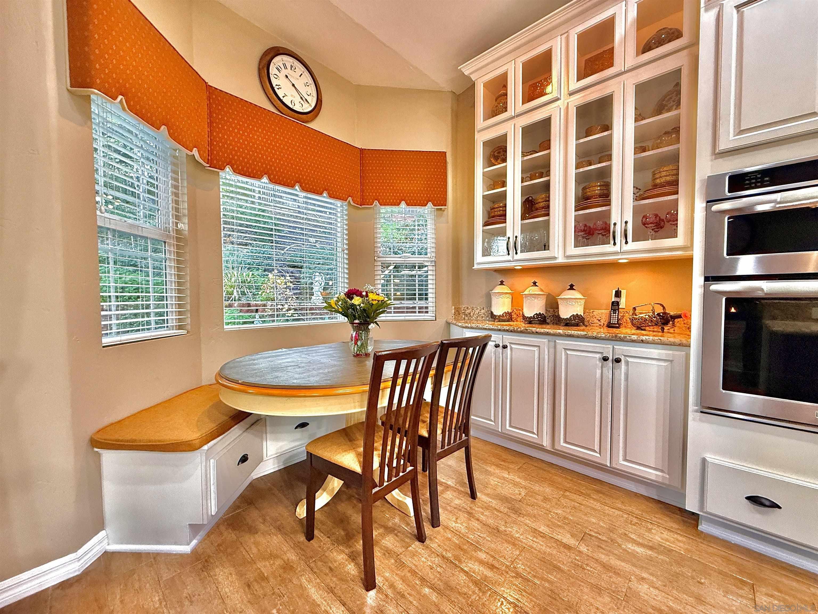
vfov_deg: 85.7
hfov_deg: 102.1
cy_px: 307
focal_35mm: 14
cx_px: 409
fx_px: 331
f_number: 2.2
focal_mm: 2.22
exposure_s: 1/60
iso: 320
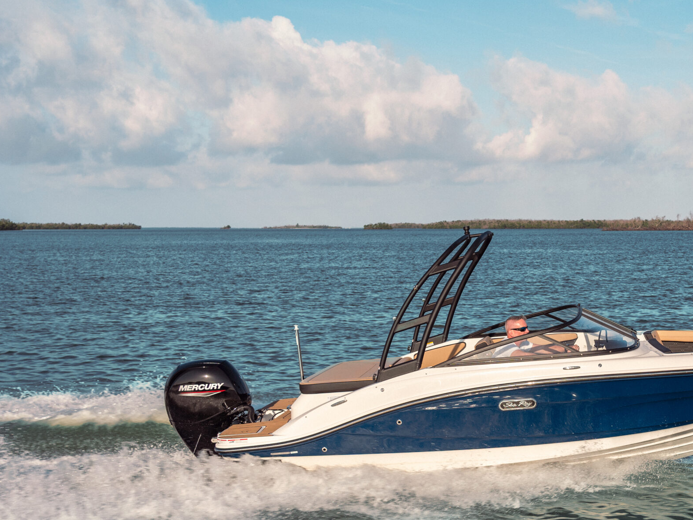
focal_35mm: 53
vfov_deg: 27.2
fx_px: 1061
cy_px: 373
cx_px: 535
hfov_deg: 35.2
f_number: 4.5
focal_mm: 34
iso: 100
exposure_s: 1/320
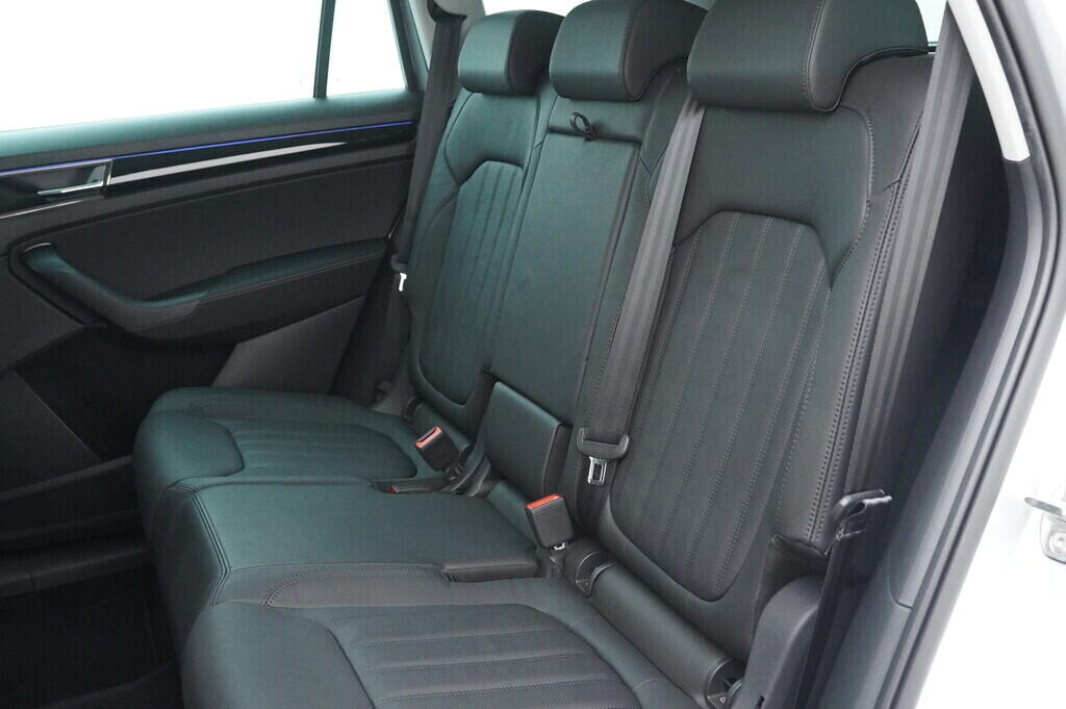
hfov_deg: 53.2
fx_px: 1065
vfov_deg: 36.8
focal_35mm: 36
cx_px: 533
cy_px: 354
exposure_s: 1/250
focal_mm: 24
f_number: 5
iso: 6400
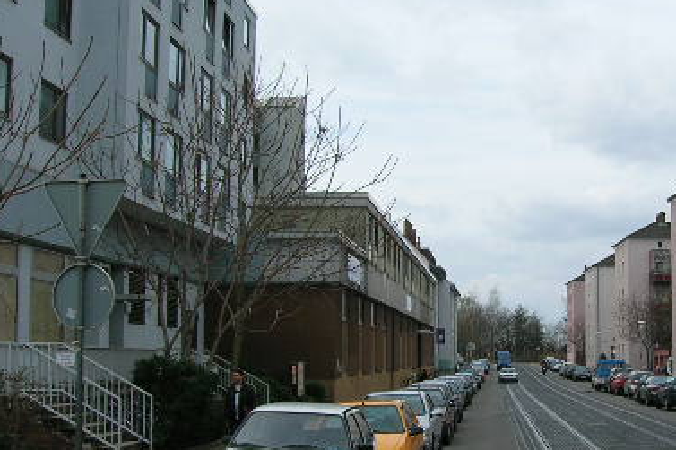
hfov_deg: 32.5
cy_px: 251
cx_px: 540
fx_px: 1126
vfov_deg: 22.6
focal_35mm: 60
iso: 50
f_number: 4.9
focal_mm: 5.7
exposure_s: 1/395
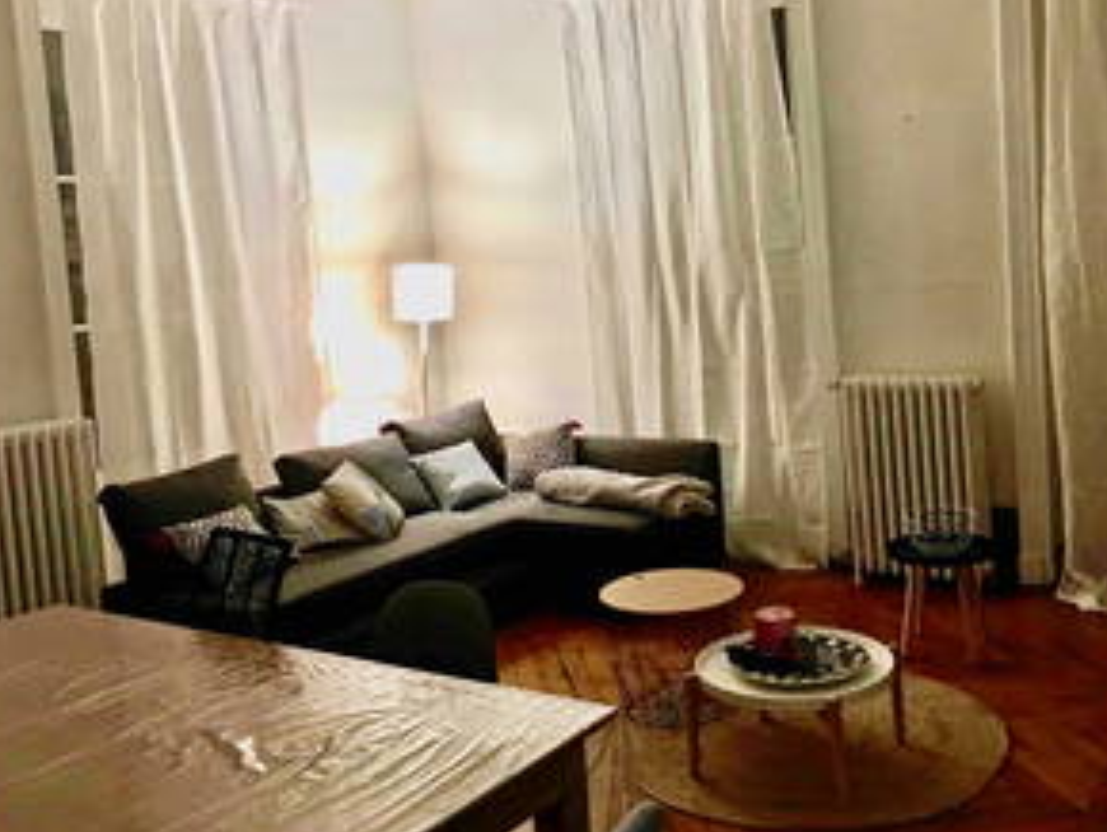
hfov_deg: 51.1
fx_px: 1152
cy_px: 351
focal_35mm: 36
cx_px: 634
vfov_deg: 39.6
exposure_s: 1/10
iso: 80
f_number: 2.2
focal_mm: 4.15
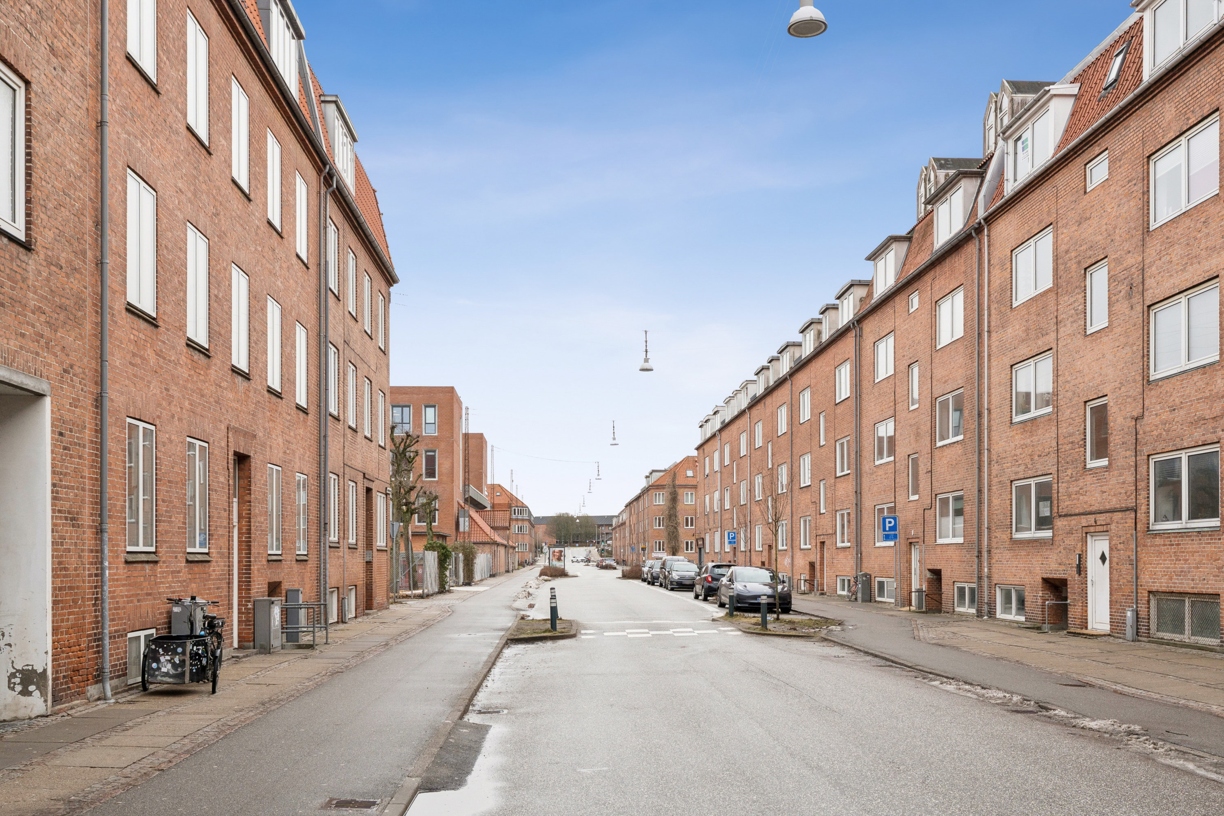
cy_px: 408
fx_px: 1190
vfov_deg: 37.9
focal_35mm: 35
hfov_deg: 54.4
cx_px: 612
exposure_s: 1/250
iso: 800
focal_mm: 35
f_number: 10
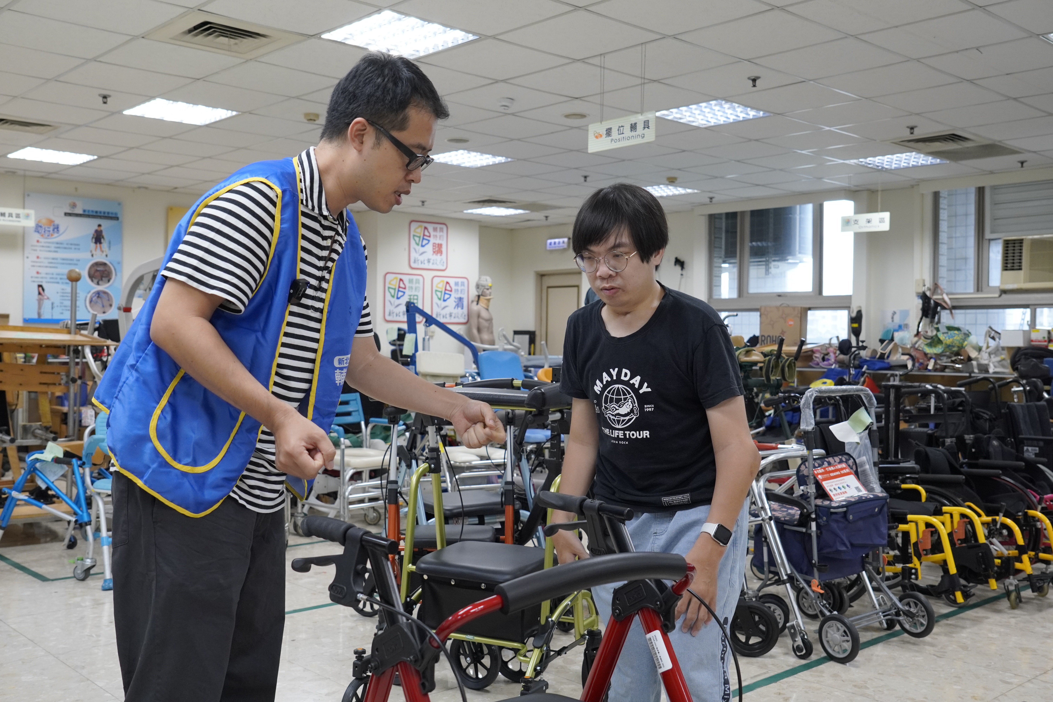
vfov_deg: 36.9
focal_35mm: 36
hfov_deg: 53.1
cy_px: 351
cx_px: 526
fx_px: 1053
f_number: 4
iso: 1000
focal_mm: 24
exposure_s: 1/200
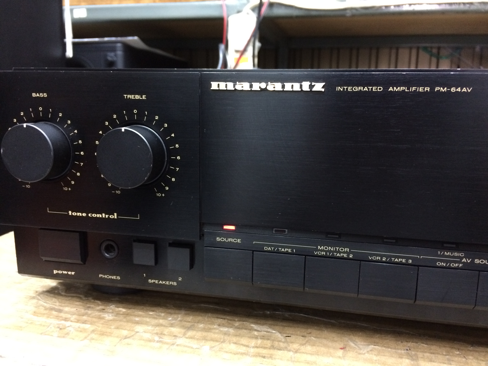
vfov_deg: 48.2
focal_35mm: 29
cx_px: 244
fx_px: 409
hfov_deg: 61.7
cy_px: 183
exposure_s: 1/17
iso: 500
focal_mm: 4.15
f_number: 2.2
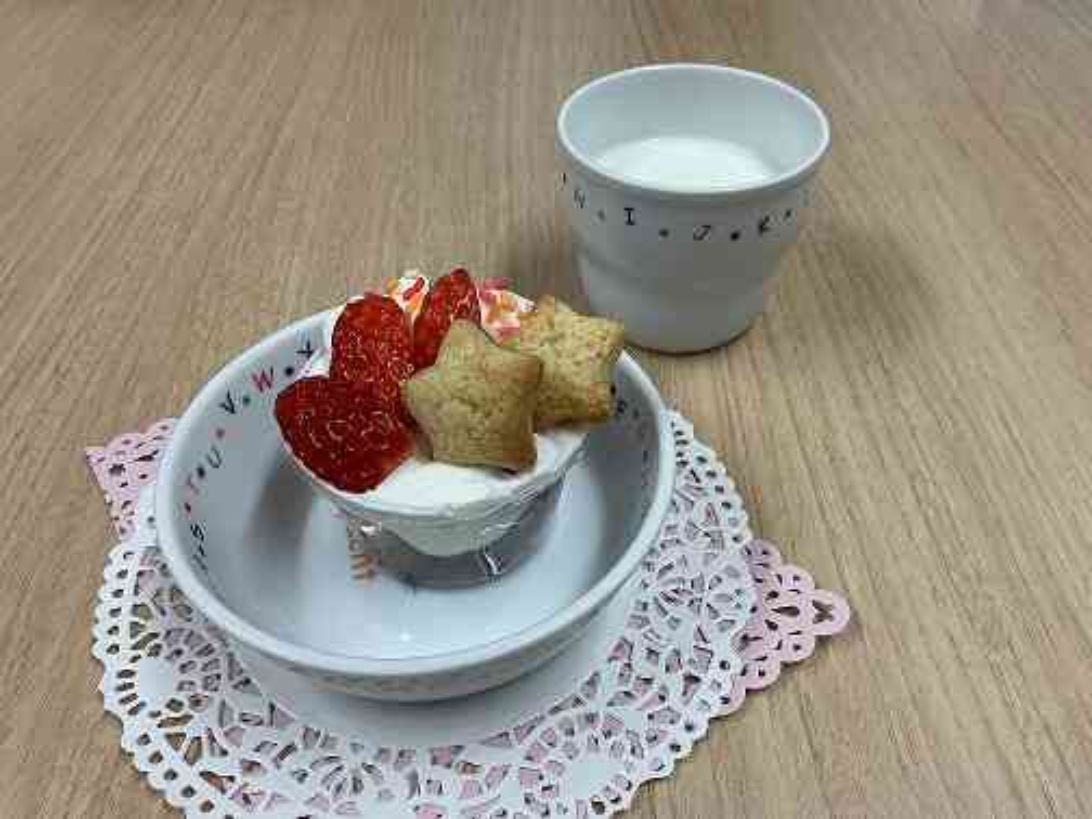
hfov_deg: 61.7
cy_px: 410
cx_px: 546
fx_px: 915
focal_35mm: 29
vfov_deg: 48.2
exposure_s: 1/120
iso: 50
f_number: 1.8
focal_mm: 3
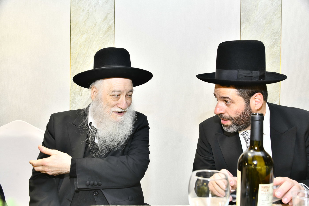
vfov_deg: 38.9
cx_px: 154
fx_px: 292
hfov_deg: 55.8
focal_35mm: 34
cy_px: 103
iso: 640
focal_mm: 34
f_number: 5.6
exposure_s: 1/125
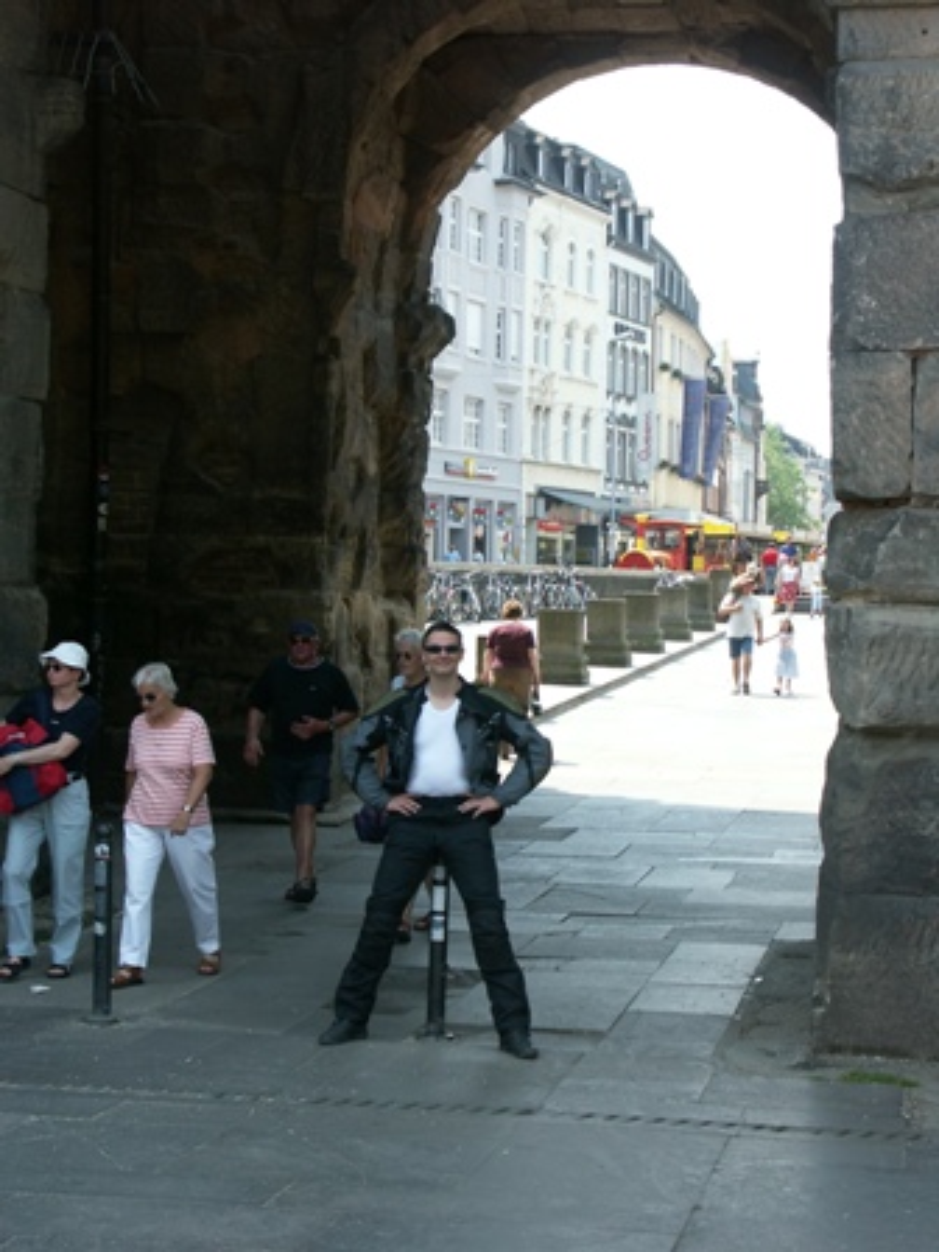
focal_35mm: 73
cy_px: 626
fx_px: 2640
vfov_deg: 26.7
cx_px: 470
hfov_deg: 20.2
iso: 100
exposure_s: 1/250
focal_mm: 18.11
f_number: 6.3
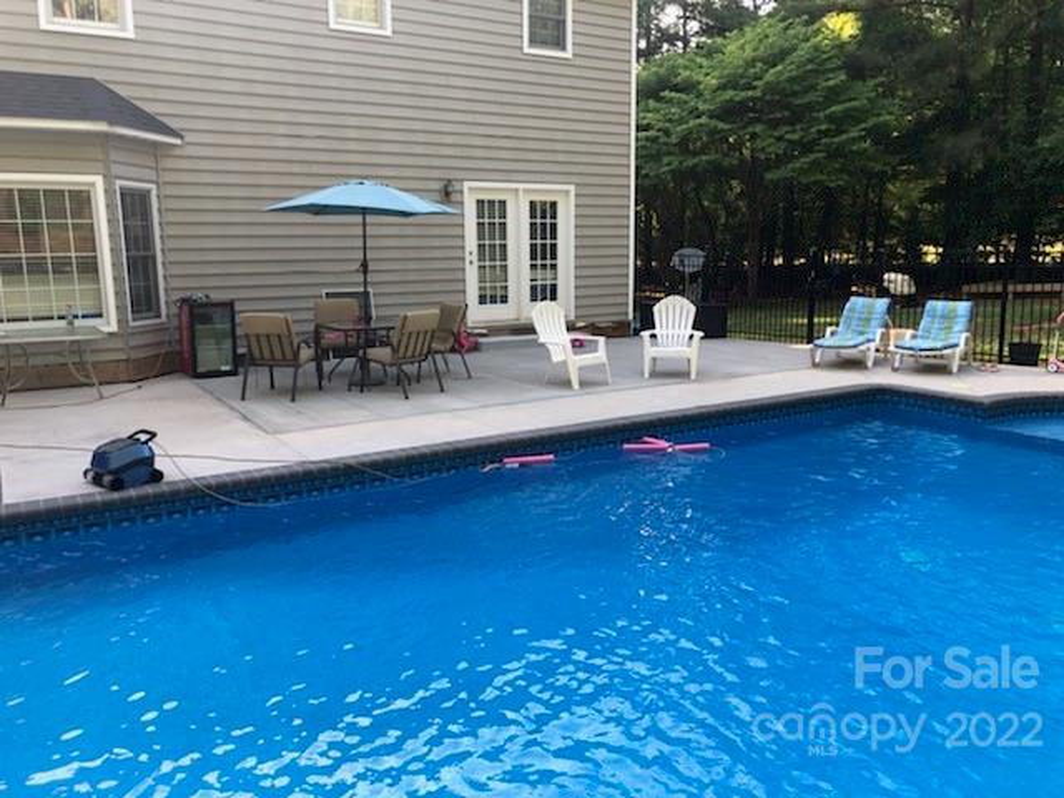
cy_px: 399
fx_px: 861
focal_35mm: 28
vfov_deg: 49.7
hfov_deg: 63.4
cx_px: 532
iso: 32
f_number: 1.8
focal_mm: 3.99
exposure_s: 1/120
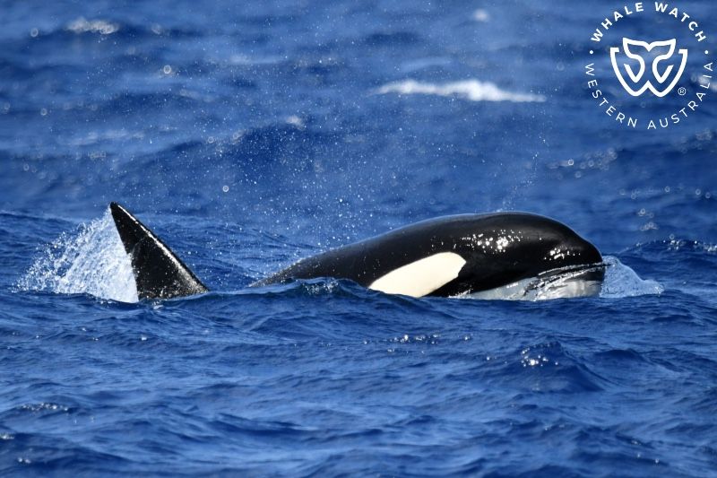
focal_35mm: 500
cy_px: 239
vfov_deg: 2.7
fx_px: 9956
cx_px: 358
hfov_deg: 4.1
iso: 1600
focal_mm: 500
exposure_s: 1/8000
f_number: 6.3
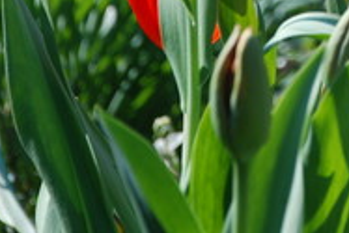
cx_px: 408
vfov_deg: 2.6
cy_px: -113
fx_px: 5061
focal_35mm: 522
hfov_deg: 3.9
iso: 100
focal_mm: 105
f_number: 5.6
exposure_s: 1/200
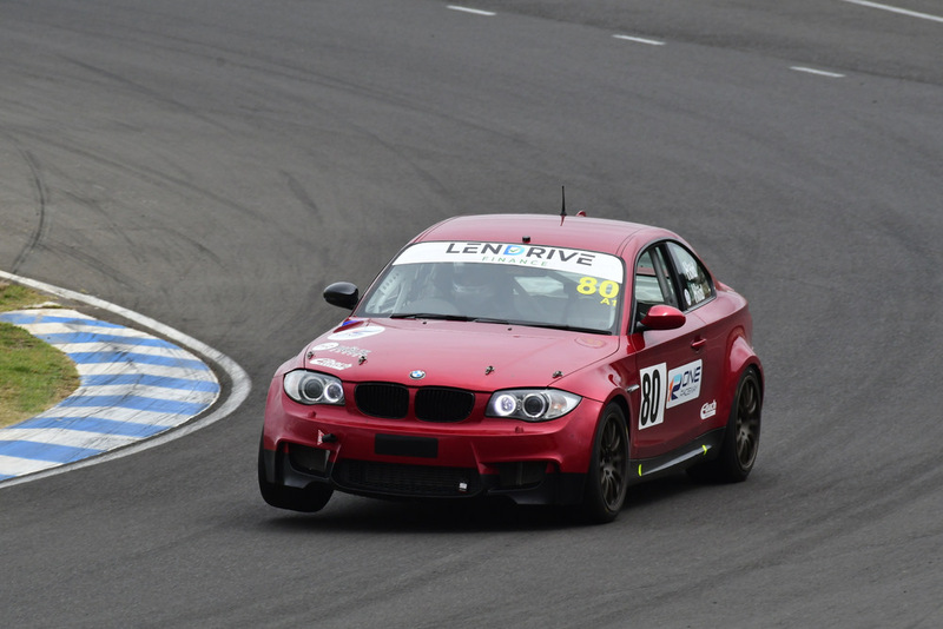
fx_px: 19652
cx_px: 472
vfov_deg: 1.8
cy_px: 314
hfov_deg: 2.7
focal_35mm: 750
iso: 640
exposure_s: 1/640
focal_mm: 500
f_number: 11
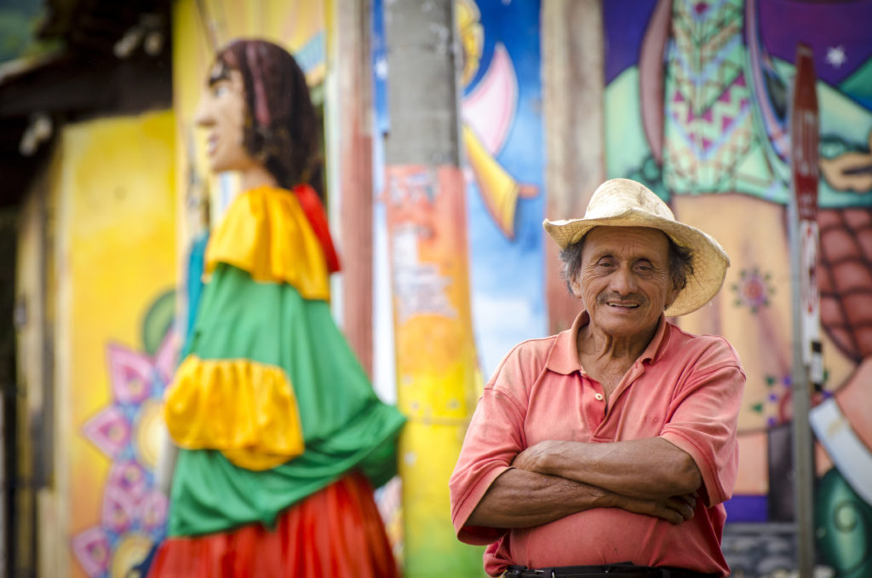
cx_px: 436
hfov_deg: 7.6
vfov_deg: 5.1
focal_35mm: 270
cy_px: 289
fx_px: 6526
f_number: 6.3
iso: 640
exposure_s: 1/1000
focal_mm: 180
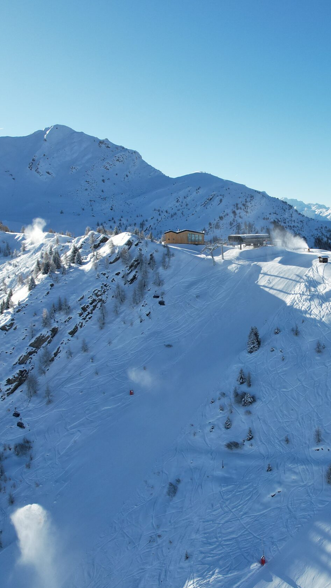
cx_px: 269
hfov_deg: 32.7
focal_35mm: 35
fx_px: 546
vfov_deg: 56.6
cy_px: 297
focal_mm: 8.38
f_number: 2.8
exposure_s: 1/2500
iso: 120
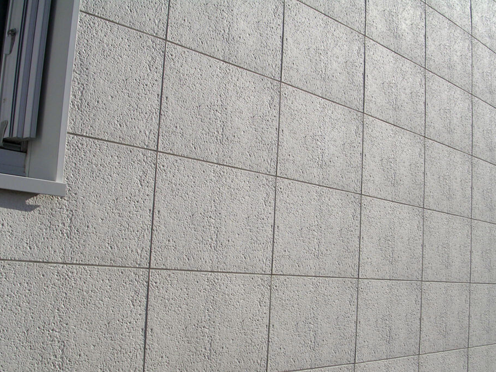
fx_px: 616
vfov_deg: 33.6
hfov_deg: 43.8
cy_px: 208
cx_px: 262
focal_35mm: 43
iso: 50
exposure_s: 1/473
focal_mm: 5.8
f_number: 5.6
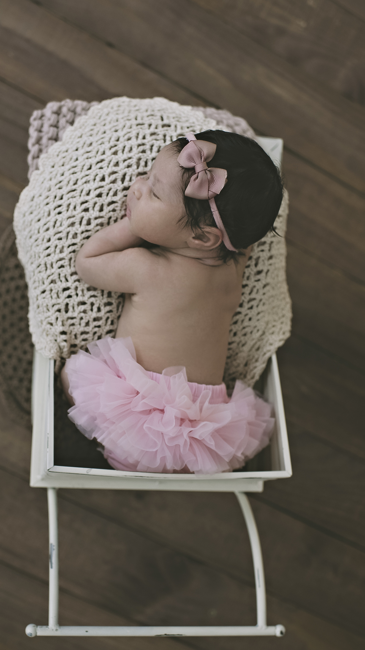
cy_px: 340
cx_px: 159
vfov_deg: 47.3
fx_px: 740
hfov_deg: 27.7
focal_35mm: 43
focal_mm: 35
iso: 200
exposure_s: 1/200
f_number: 2.5
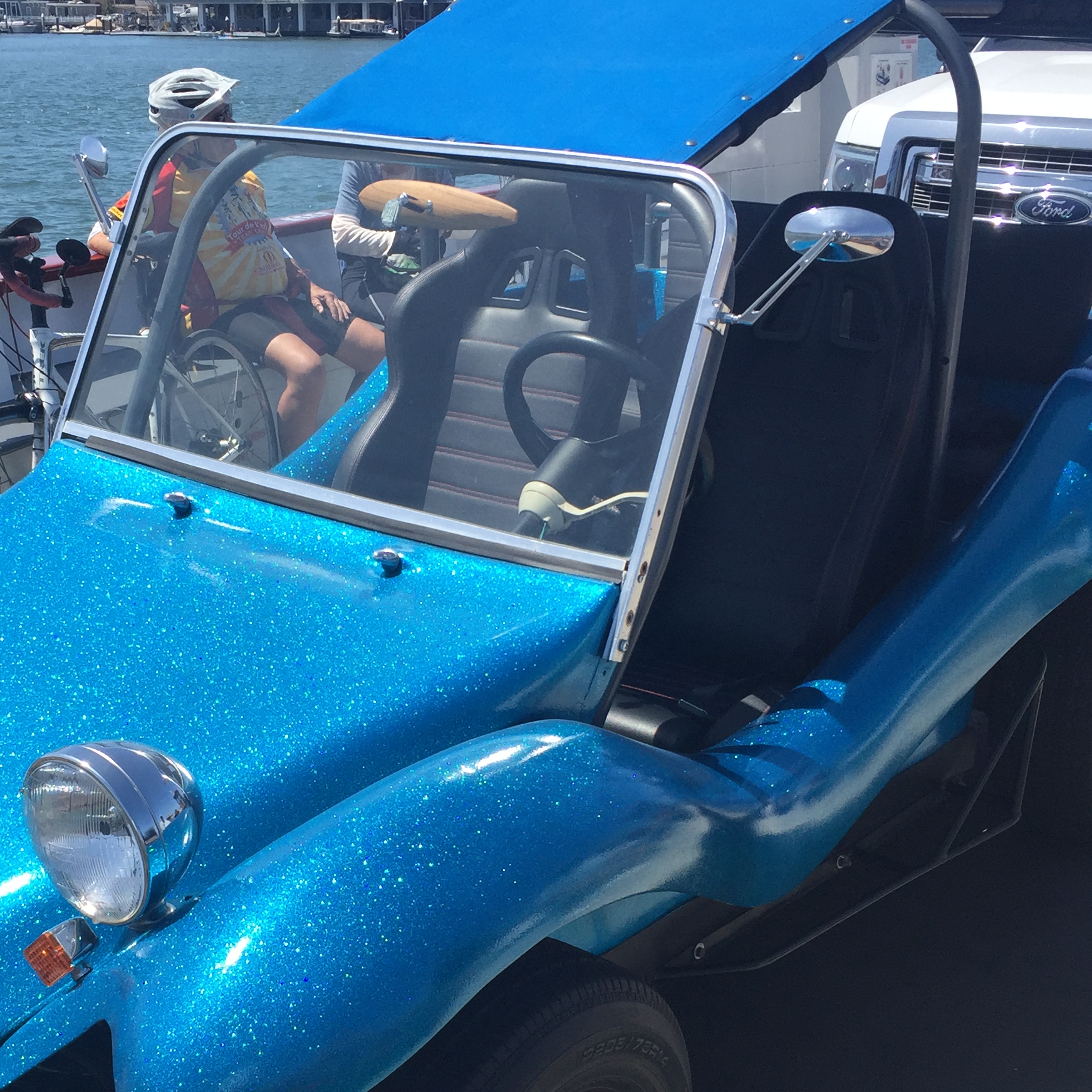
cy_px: 690
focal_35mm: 48
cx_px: 446
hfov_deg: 35.3
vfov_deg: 35.1
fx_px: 1713
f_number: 2.2
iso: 32
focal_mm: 4.15
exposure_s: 1/1980
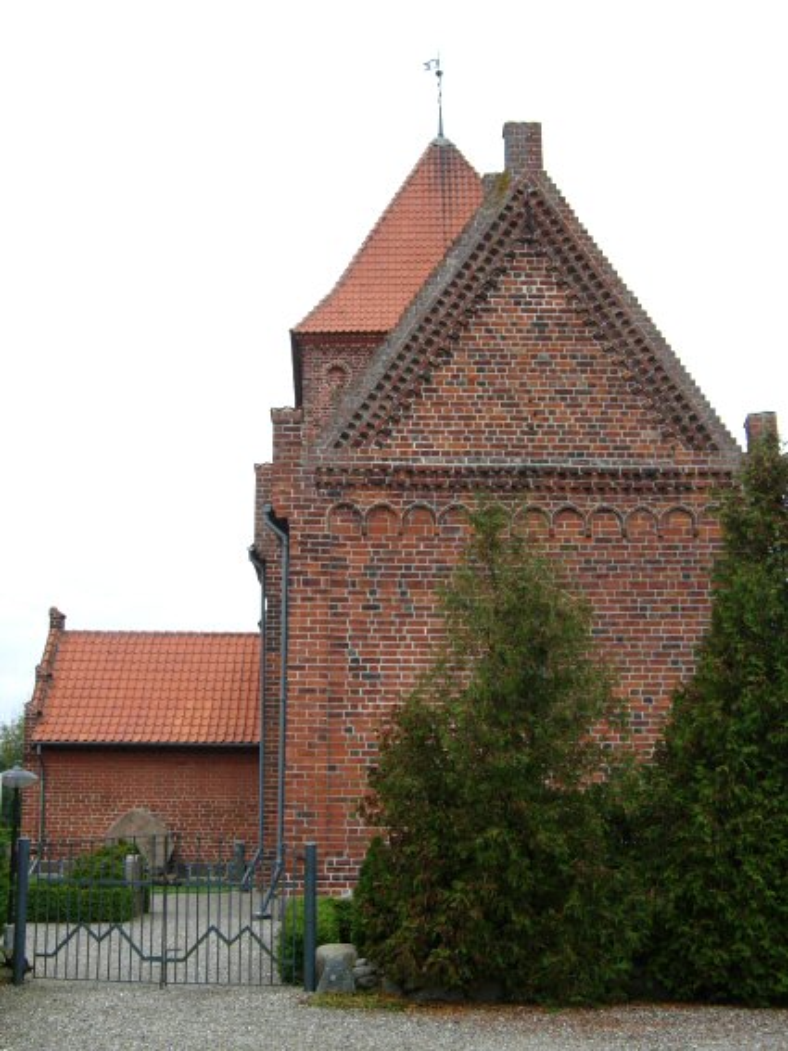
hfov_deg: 39.6
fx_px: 1093
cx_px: 394
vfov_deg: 51.4
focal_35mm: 36
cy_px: 526
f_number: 3.8
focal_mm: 7.5
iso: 50
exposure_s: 1/128
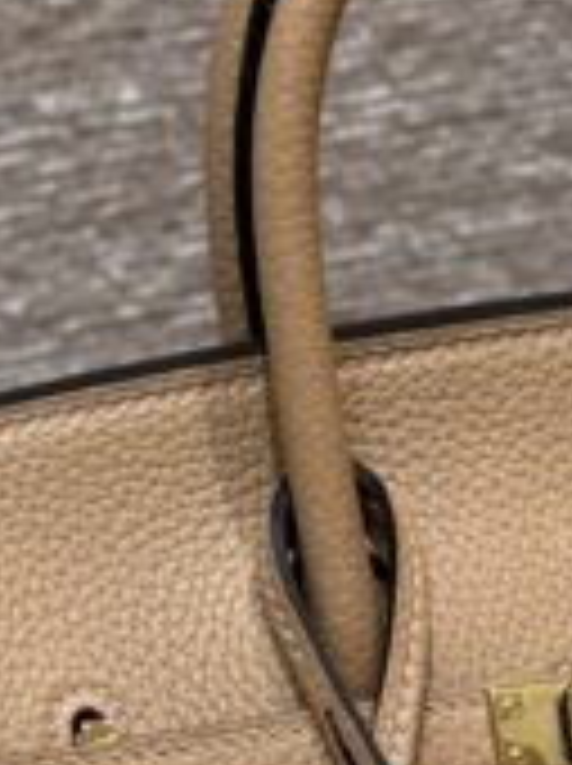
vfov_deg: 8.7
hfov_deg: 6.5
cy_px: 832
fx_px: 4992
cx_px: 649
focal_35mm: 226
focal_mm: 6.76
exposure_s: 1/100
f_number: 1.78
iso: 80
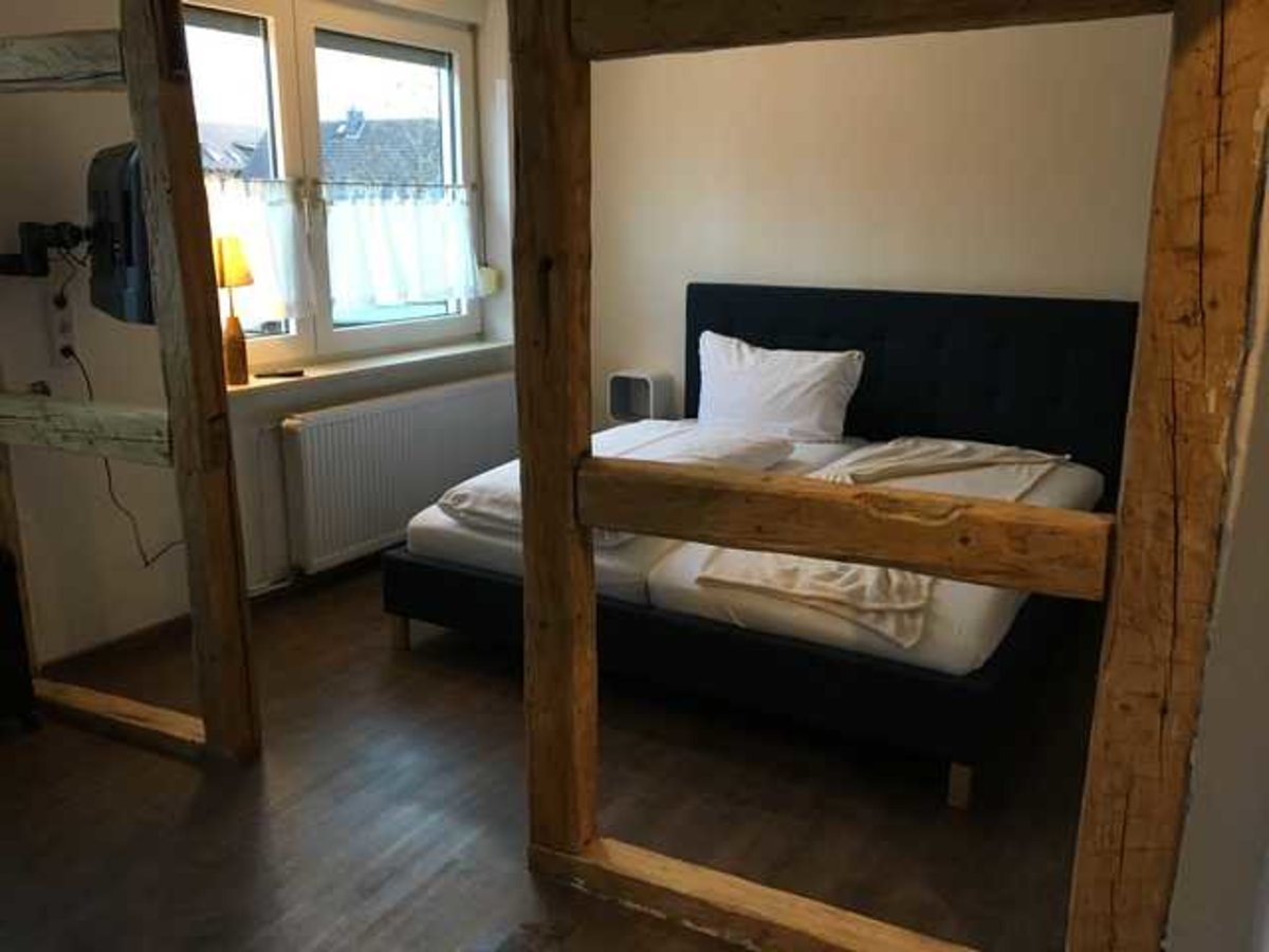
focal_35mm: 29
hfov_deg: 61.7
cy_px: 476
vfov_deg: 48.2
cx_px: 634
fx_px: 1063
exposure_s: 1/33
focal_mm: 4.15
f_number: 2.2
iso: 200
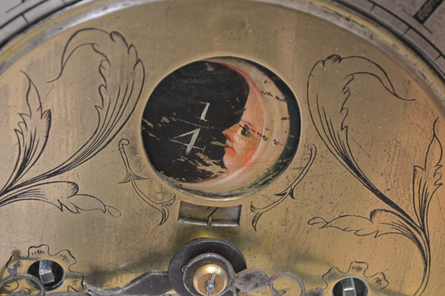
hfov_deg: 24.6
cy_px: 148
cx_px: 222
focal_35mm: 82
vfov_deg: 16.5
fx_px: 1019
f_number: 5.6
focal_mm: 55
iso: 2800
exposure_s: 1/60
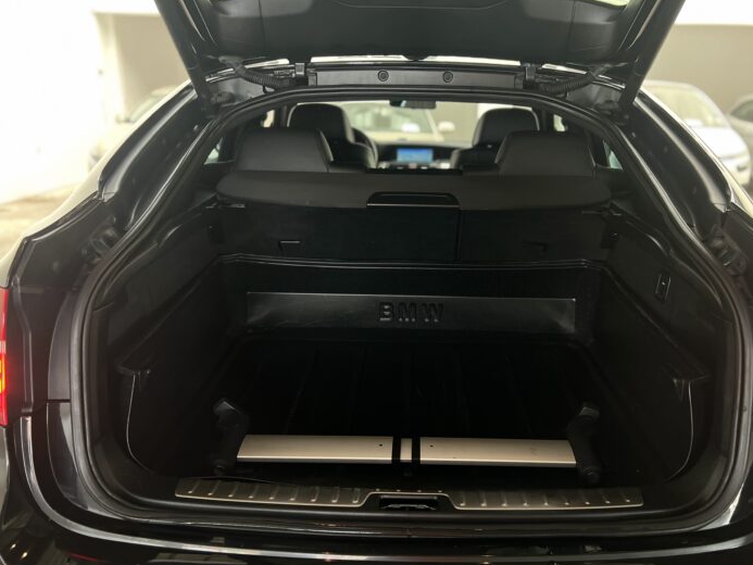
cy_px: 306
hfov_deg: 59.9
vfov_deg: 46.8
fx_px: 653
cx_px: 410
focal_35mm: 30
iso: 640
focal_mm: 5.7
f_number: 1.5
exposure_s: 1/38
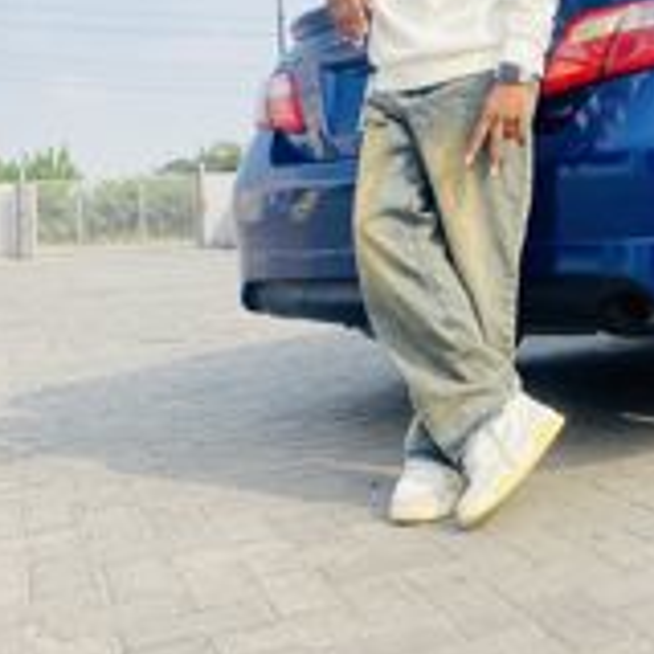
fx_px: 1047
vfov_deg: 33.6
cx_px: 499
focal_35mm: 49
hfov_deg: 33.9
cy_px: 125
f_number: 1.8
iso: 32
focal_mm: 4.25
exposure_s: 1/1543
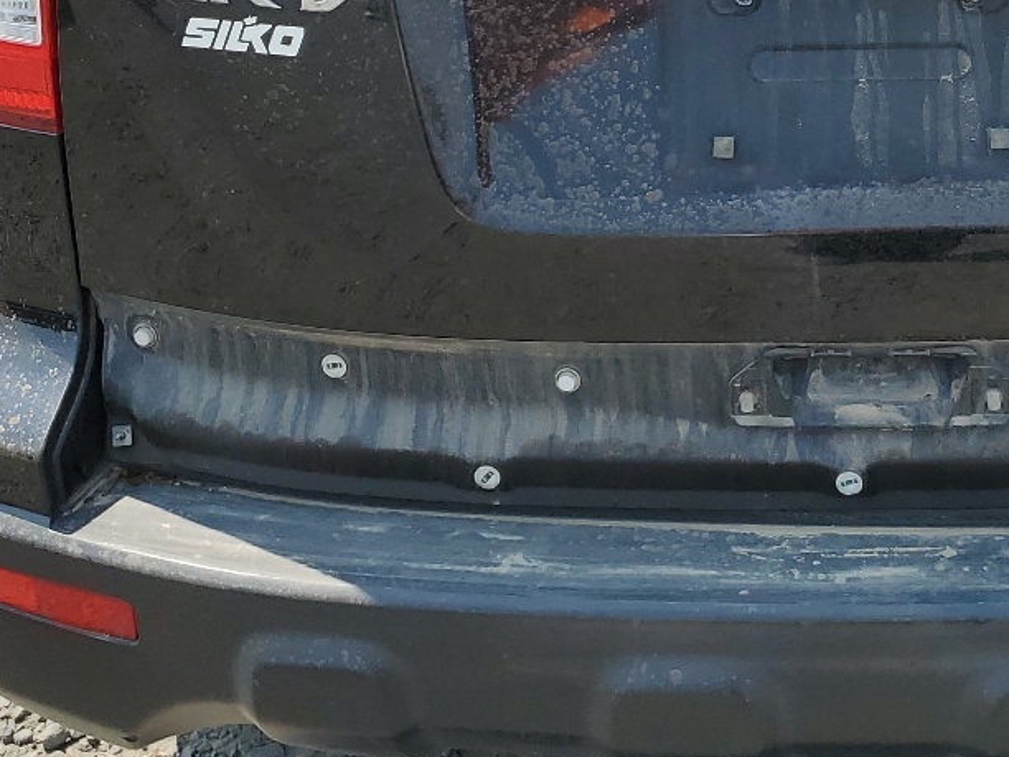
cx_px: 884
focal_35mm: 68
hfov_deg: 27.6
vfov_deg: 20.5
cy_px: -92
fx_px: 1982
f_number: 1.5
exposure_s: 1/2000
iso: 50
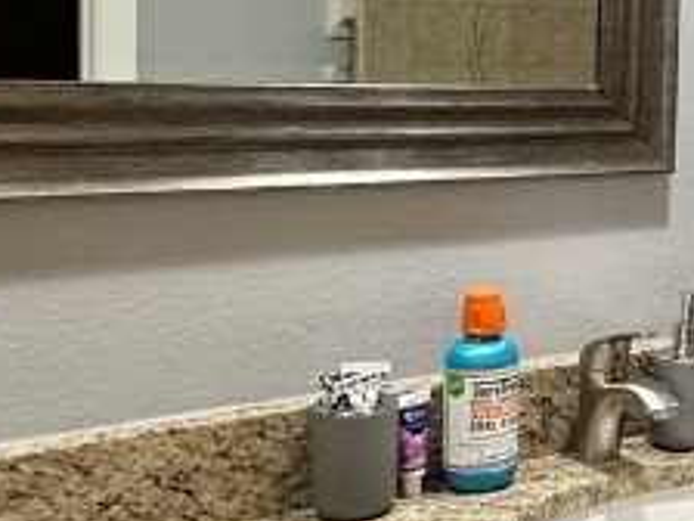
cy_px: 121
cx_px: 1050
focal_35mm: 64
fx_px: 1283
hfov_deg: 23.8
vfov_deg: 22.7
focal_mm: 2.22
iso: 160
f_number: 2.2
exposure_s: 1/60
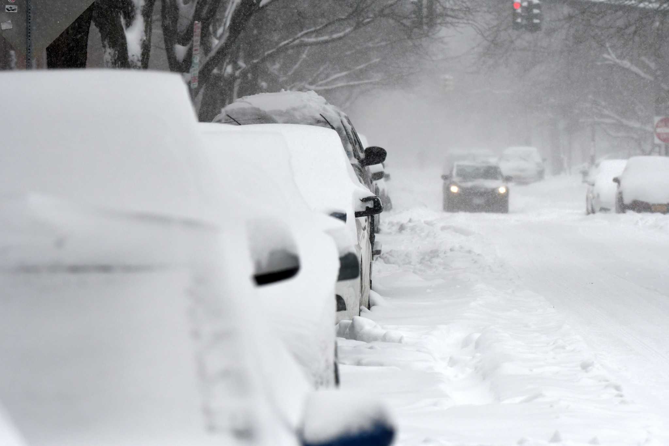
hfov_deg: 7.6
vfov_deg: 5.1
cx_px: 334
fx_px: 5017
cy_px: 223
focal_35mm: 270
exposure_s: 1/5000
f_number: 9
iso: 1000
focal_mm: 180
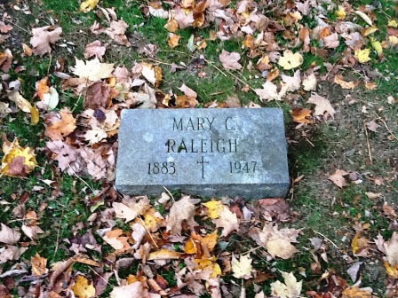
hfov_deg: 56.8
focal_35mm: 32
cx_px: 199
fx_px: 368
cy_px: 149
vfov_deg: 44.2
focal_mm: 2.03
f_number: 2.4
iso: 125
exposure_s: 1/120
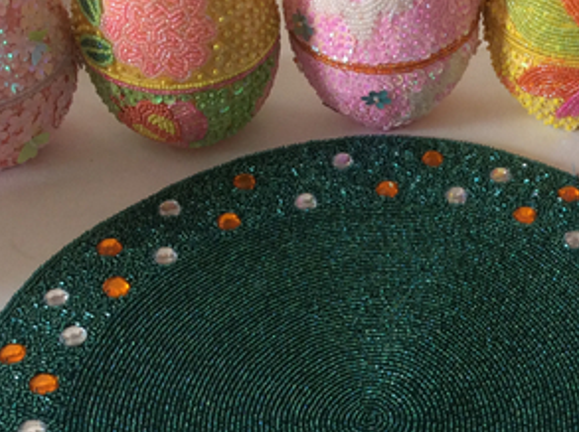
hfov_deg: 27.5
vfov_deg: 20.6
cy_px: 381
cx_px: 427
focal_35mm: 70
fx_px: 1169
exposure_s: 1/50
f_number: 2.4
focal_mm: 3.3
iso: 40
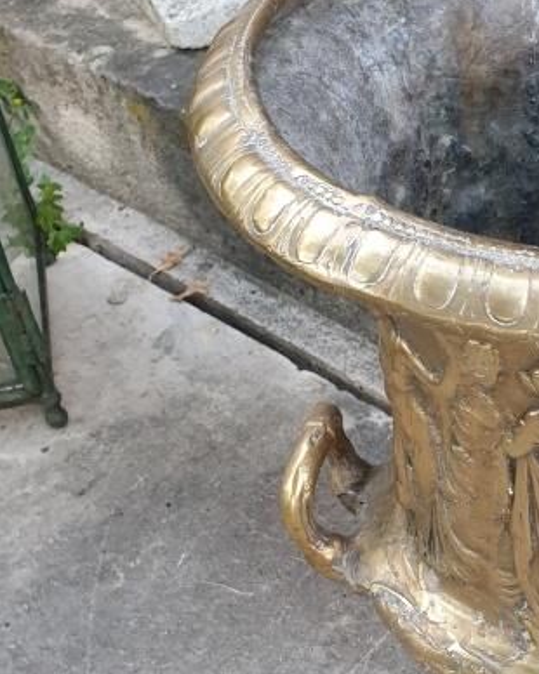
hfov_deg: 21.7
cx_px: 582
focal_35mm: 67
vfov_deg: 27.7
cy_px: 551
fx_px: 1337
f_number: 2.4
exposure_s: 1/50
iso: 125
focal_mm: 4.3
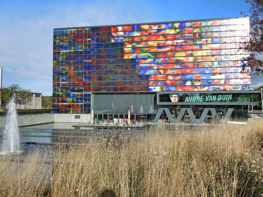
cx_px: 132
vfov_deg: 46.8
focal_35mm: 30
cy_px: 98
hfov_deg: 60.0
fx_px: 228
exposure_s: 1/250
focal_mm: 5.4
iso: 100
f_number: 7
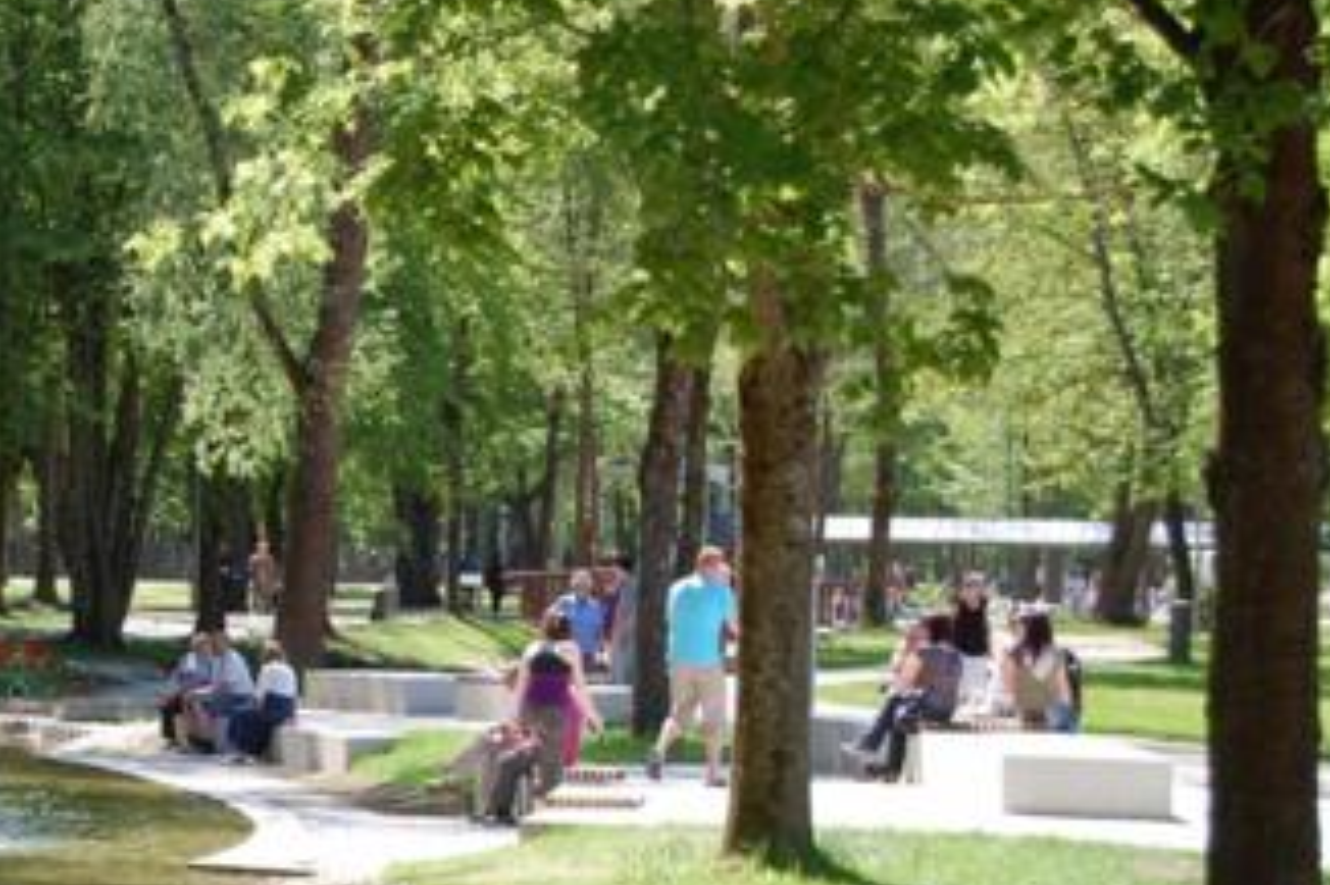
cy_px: 636
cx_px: 65
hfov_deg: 12.2
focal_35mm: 167
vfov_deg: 8.2
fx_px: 6167
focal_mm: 55
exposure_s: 1/200
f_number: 7.1
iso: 200
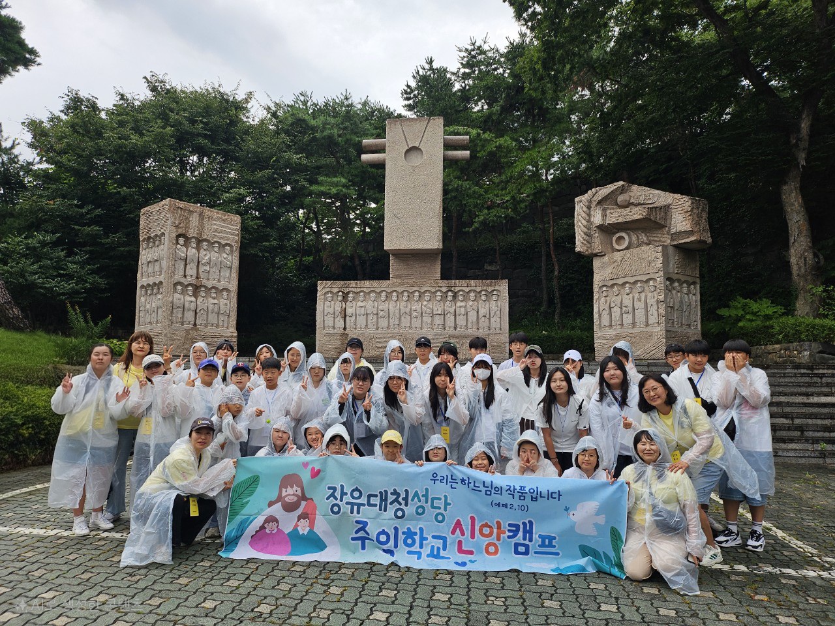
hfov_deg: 71.6
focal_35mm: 24
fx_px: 579
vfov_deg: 56.8
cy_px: 313
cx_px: 418
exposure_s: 1/1667
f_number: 1.8
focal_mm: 5
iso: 50
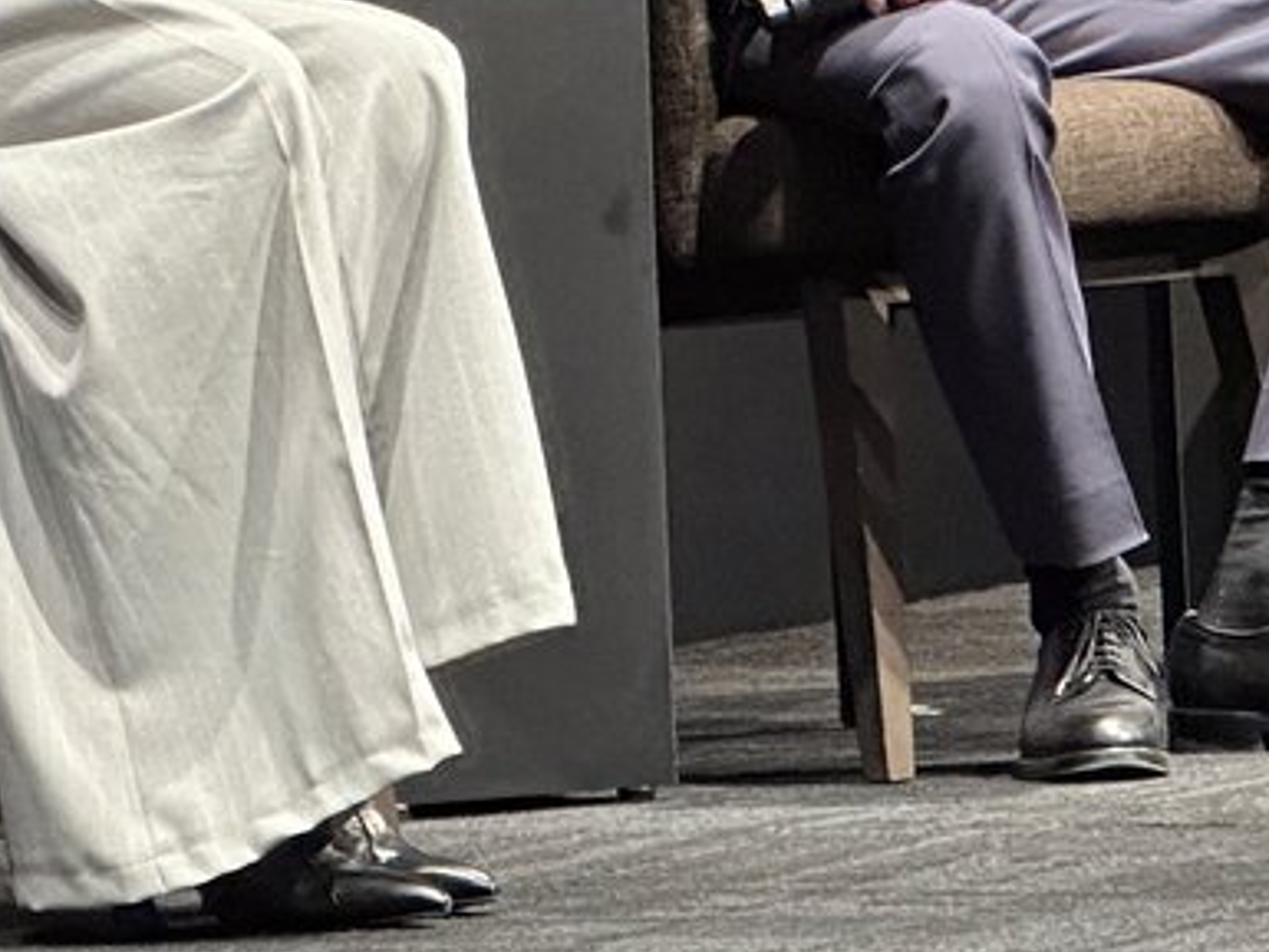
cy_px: -797
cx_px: 274
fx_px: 11735
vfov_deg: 4.6
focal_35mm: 320
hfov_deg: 6.2
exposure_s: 1/41
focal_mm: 9
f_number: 2.8
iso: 800
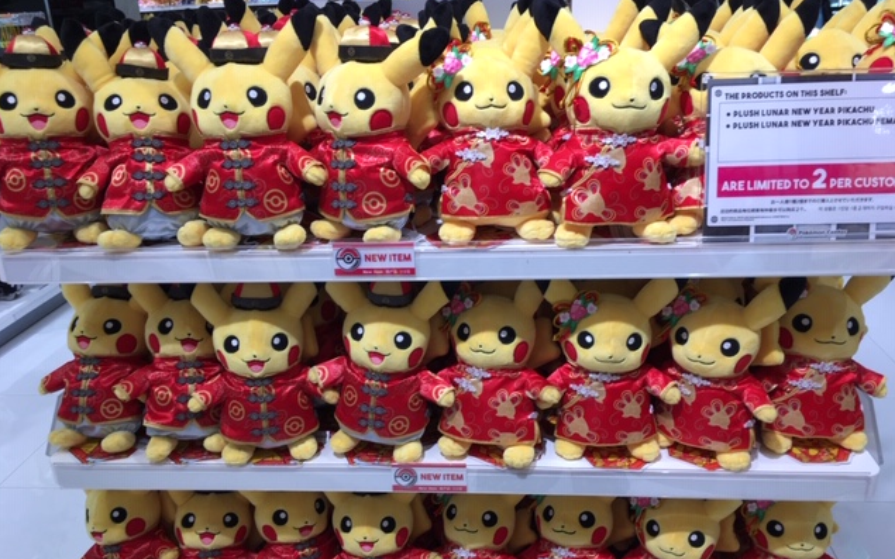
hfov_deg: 61.2
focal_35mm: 31
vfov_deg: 40.5
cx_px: 447
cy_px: 321
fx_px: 756
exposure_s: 1/100
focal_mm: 4.15
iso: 32
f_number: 2.2
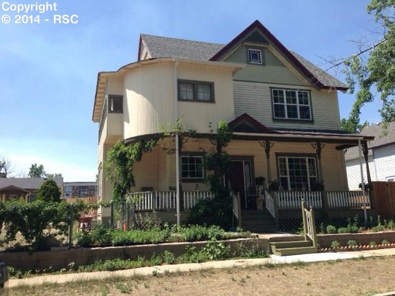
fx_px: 377
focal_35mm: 33
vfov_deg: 42.9
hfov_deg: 55.4
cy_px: 148
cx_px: 198
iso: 50
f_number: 2.4
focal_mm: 4.13
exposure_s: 1/935
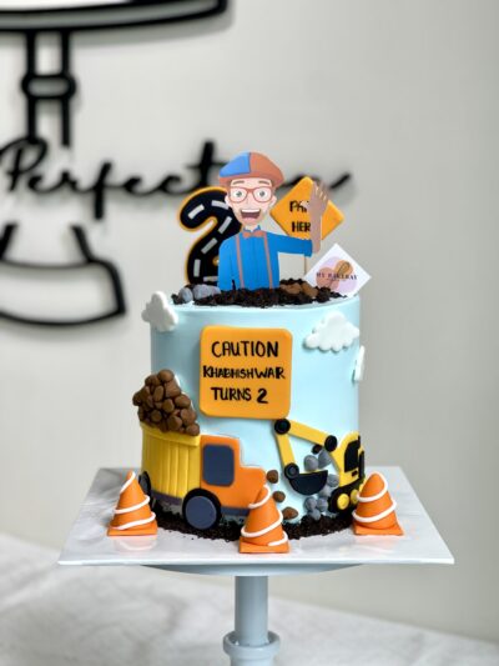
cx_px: 250
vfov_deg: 30.3
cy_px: 333
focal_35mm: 64
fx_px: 1230
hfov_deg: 22.9
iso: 40
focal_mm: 7.5
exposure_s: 1/100
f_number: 2.2
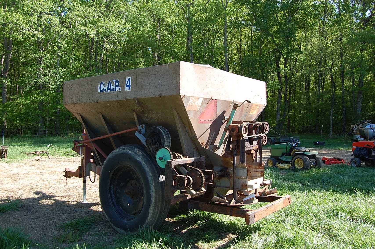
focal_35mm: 30
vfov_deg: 43.5
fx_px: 312
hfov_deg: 62.0
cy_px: 124
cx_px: 188
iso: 200
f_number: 6.3
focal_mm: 20
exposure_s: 1/160
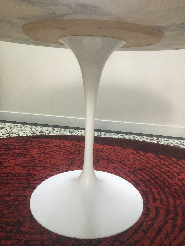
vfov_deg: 61.7
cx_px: 92
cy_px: 123
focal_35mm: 29
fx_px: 207
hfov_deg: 48.2
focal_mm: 4.15
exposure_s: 1/25
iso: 200
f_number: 2.2
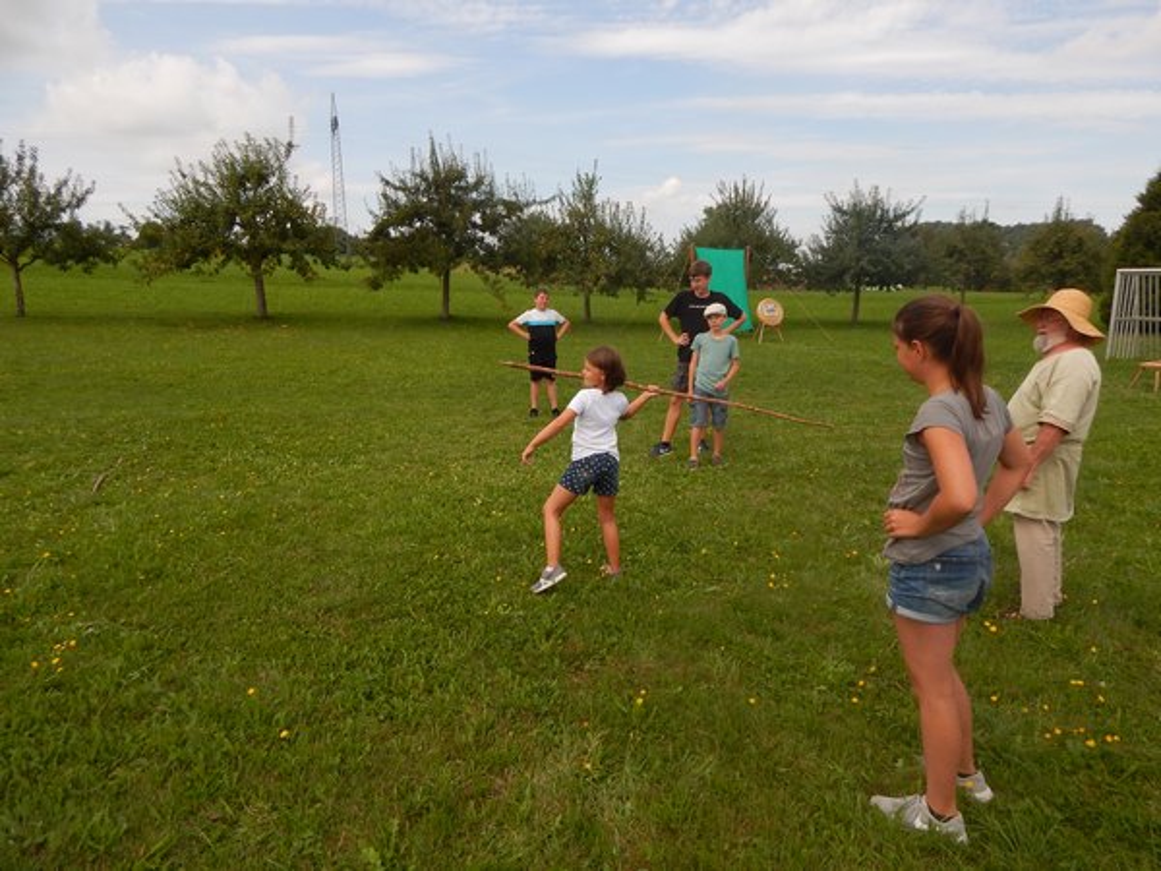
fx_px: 771
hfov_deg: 73.9
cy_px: 436
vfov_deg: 58.9
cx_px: 580
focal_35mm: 23
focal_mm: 4
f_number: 3
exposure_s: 1/1000
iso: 125
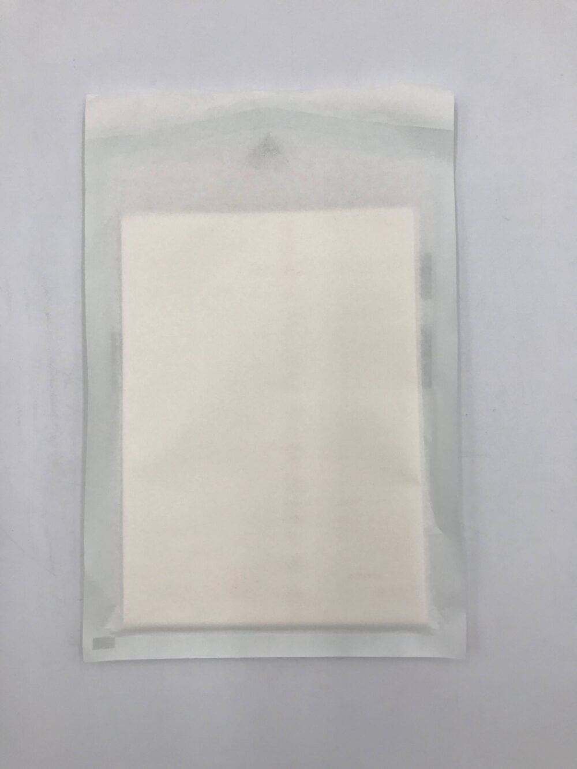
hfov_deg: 49.8
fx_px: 622
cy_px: 384
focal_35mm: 28
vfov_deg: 63.4
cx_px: 288
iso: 20
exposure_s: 1/281
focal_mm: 3.99
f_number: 1.8
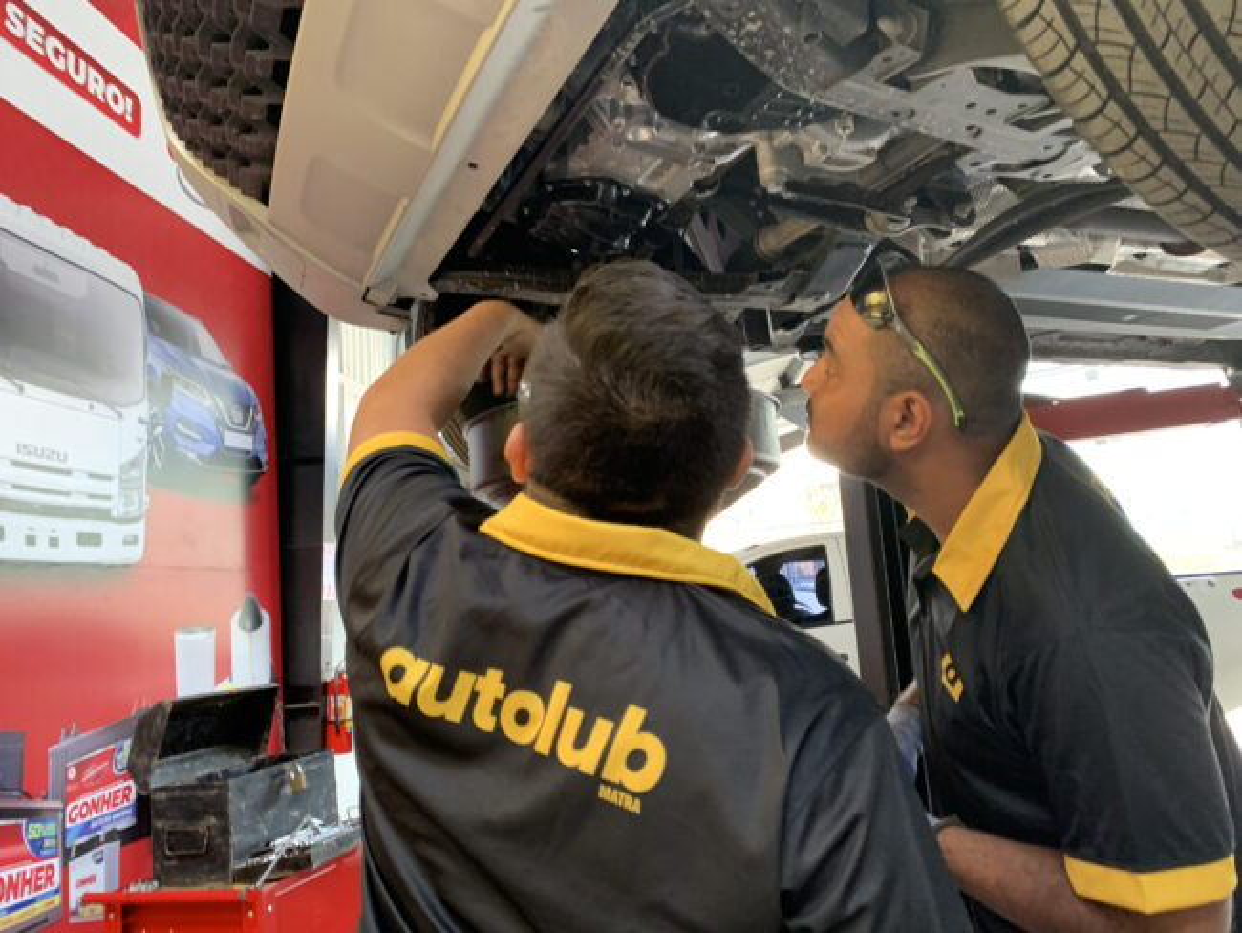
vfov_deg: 53.1
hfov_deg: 67.3
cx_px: 621
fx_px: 933
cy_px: 466
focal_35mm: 26
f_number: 1.8
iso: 200
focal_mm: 4.25
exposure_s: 1/60
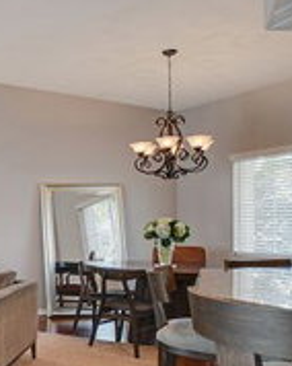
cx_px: -160
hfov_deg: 26.4
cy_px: 224
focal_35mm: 38
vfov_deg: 47.6
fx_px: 411
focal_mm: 10
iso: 400
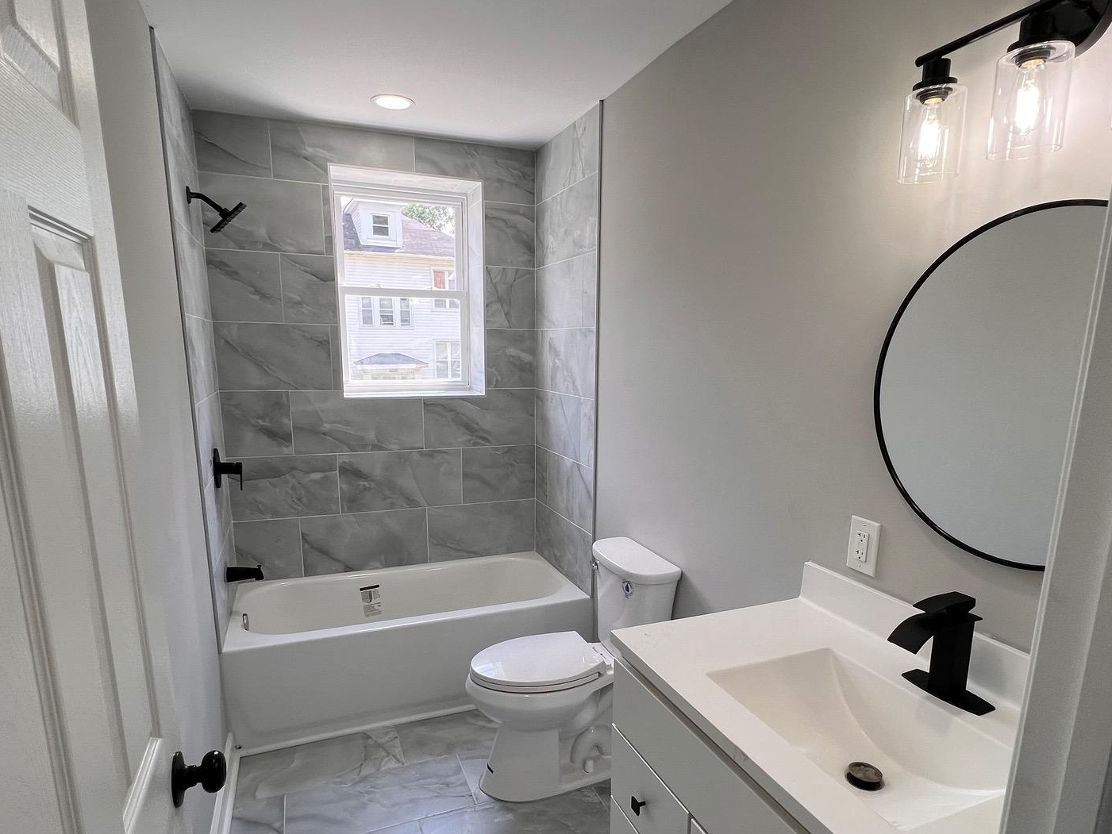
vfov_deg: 68.3
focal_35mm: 19
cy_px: 479
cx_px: 569
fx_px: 610
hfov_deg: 84.6
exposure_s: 1/129
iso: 32
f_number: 1.8
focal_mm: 1.57
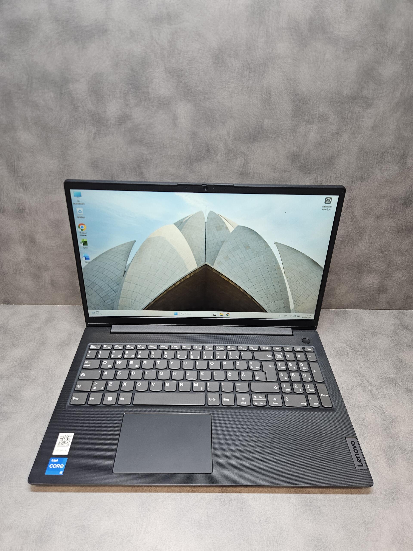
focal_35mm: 23
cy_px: 276
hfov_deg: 58.9
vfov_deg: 73.9
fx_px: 366
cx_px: 206
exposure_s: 1/100
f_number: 1.8
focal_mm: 5.4
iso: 160
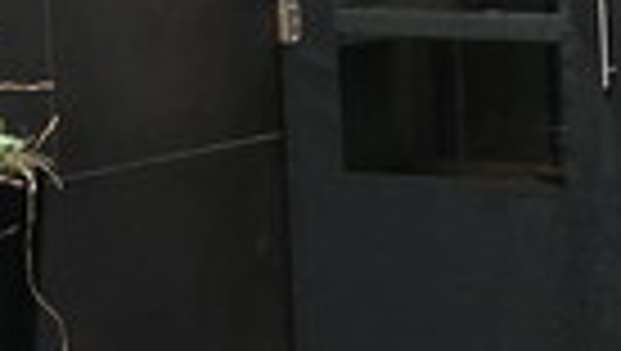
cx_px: 832
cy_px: -54
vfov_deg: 8.6
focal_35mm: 141
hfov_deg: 14.5
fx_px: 2324
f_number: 1.8
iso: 40
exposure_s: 1/15
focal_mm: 3.99
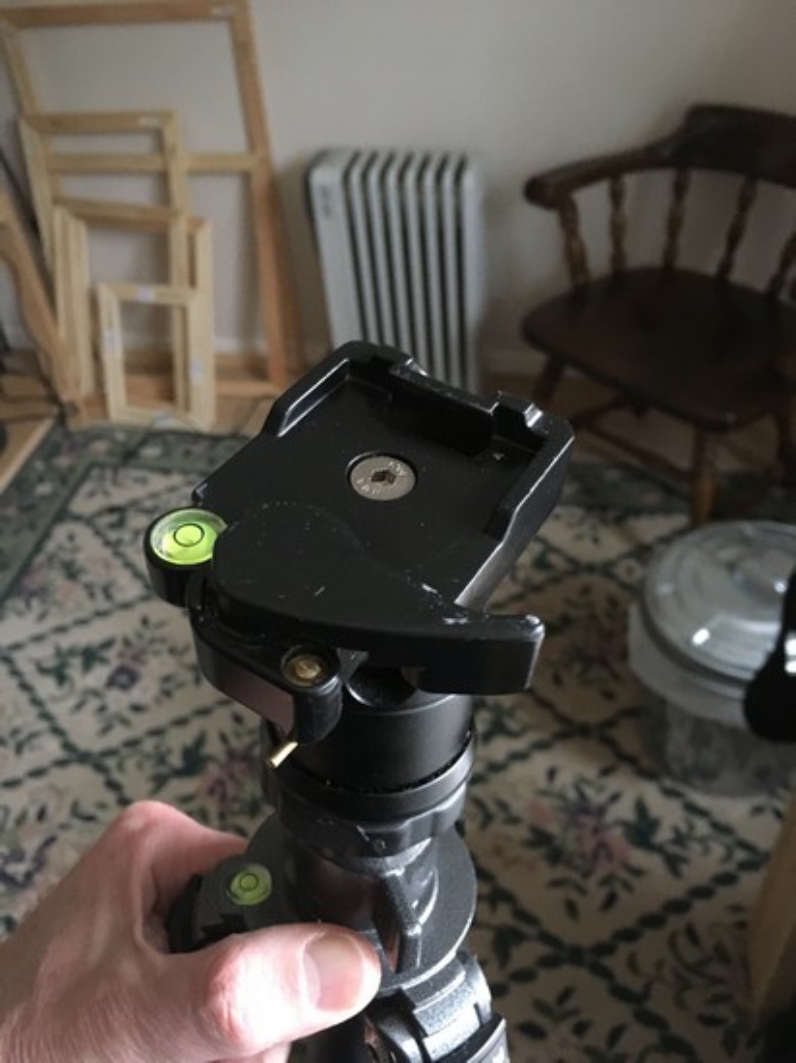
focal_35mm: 29
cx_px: 398
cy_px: 532
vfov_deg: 61.7
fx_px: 890
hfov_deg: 48.2
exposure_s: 1/15
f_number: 2.2
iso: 400
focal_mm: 4.15
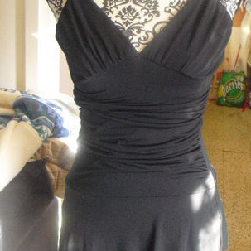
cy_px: 142
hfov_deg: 27.1
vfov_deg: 27.3
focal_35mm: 63
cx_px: 175
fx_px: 517
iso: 800
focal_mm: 6.3
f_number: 3.1
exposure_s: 1/60
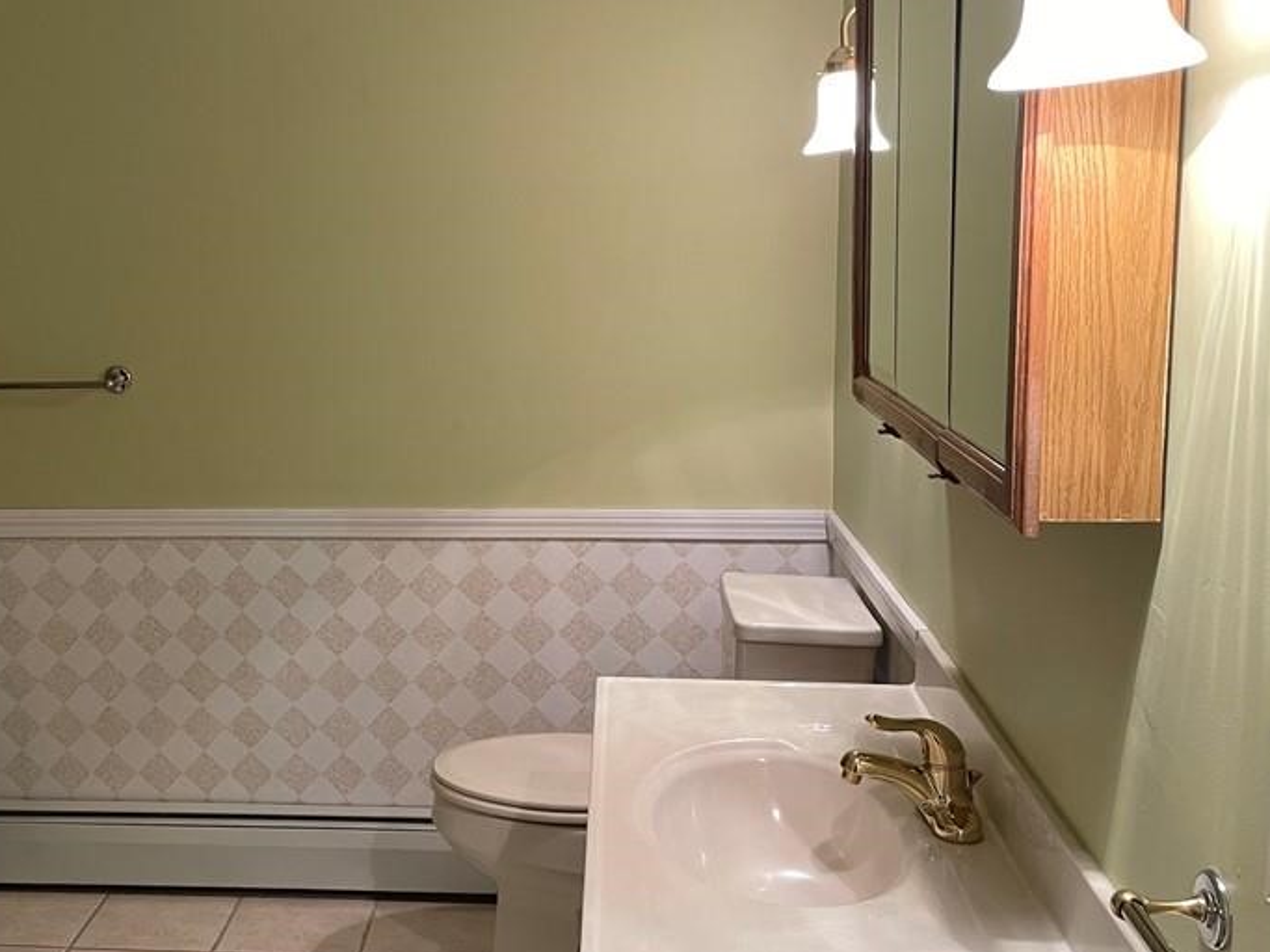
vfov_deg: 36.8
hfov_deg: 46.9
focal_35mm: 39
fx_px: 1431
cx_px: 392
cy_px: 474
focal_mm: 4.2
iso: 250
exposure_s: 1/60
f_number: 1.6
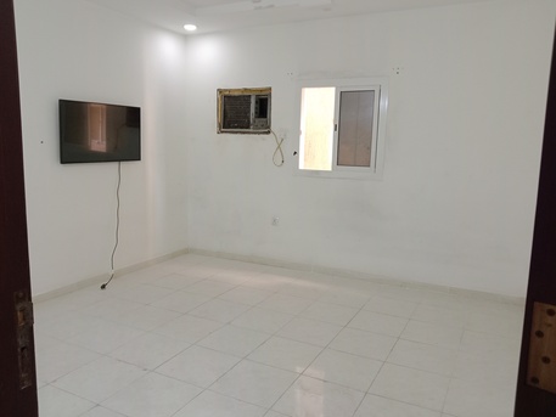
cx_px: 278
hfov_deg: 67.3
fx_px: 418
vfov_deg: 53.1
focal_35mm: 26
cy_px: 208
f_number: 2.2
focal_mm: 3.65
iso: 440
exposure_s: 1/25
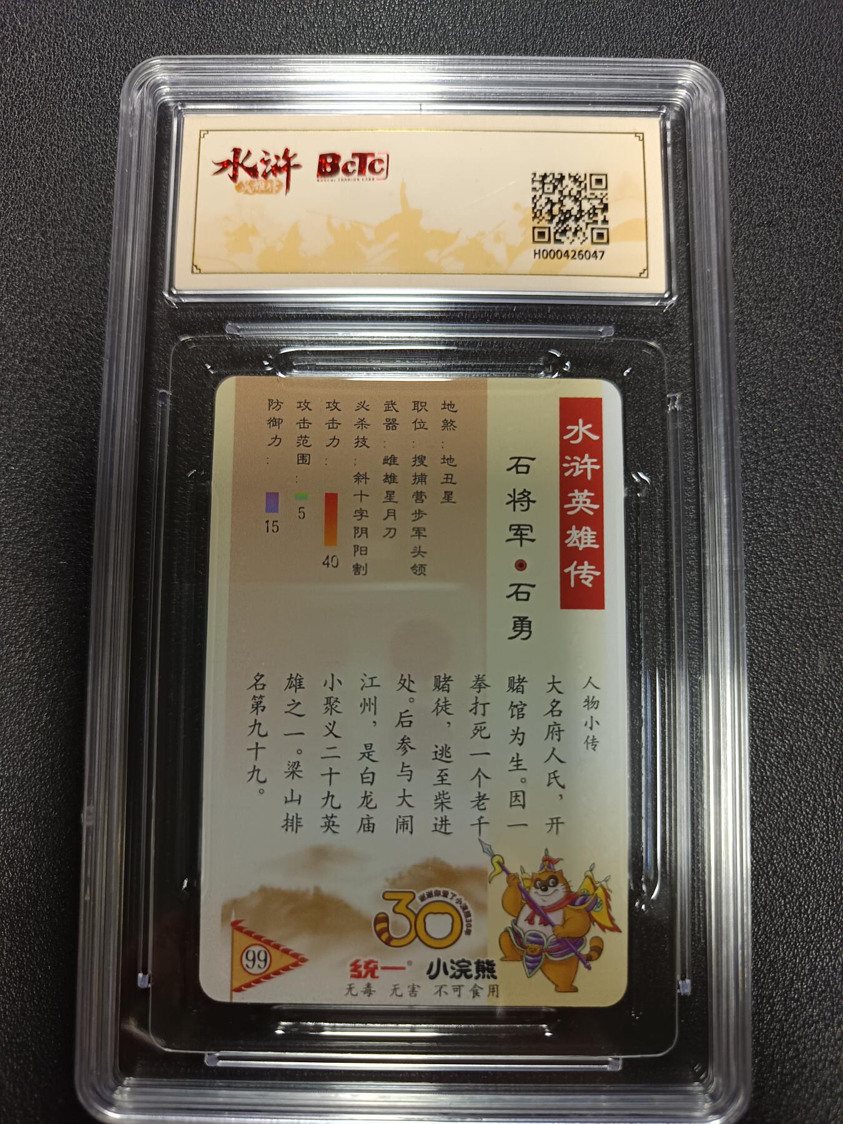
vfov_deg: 71.6
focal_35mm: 24
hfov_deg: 56.8
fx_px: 779
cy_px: 562
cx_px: 422
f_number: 1.7
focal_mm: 5.31
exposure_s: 1/50
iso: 663
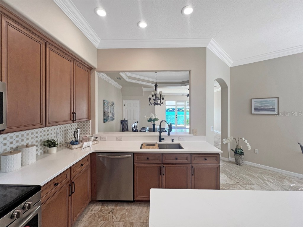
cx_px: 152
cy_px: 114
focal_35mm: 13
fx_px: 114
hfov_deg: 106.2
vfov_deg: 89.9
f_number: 1.8
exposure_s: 1/120
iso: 80
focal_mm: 1.57
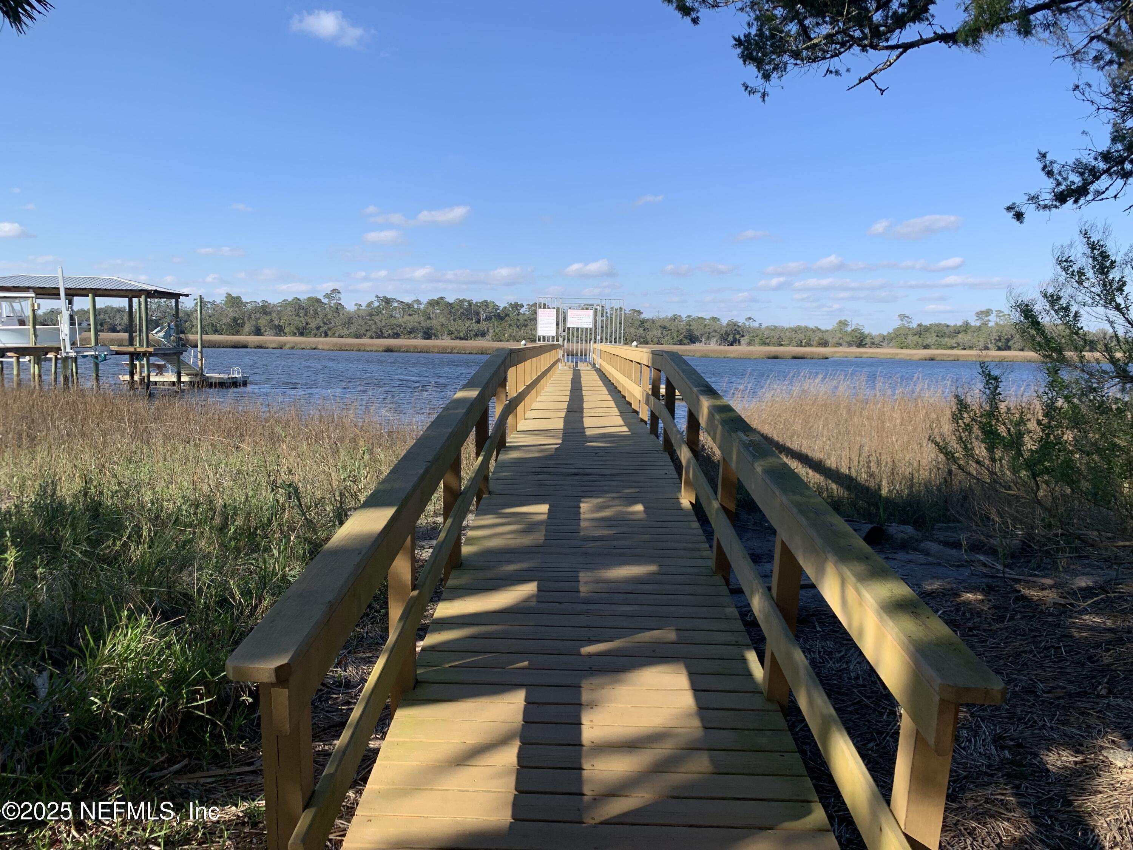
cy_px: 425
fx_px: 851
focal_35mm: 26
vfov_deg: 53.1
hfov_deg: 67.3
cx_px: 566
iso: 25
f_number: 1.8
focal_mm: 4.25
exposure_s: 1/1427
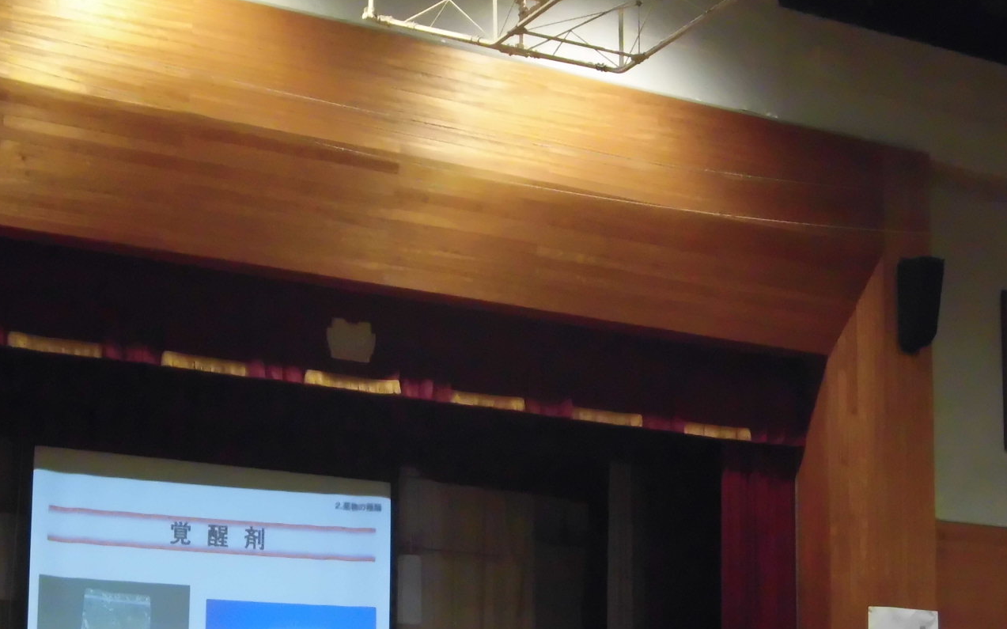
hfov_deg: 23.8
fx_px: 2387
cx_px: 372
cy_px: 476
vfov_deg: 14.9
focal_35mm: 87
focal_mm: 9.16
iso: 800
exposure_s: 1/50
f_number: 4
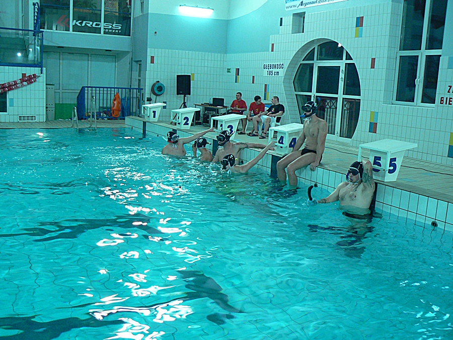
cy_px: 170
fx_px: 484
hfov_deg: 50.1
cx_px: 226
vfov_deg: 38.7
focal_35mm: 37
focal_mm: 6.1
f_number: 2.8
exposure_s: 1/25
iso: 200
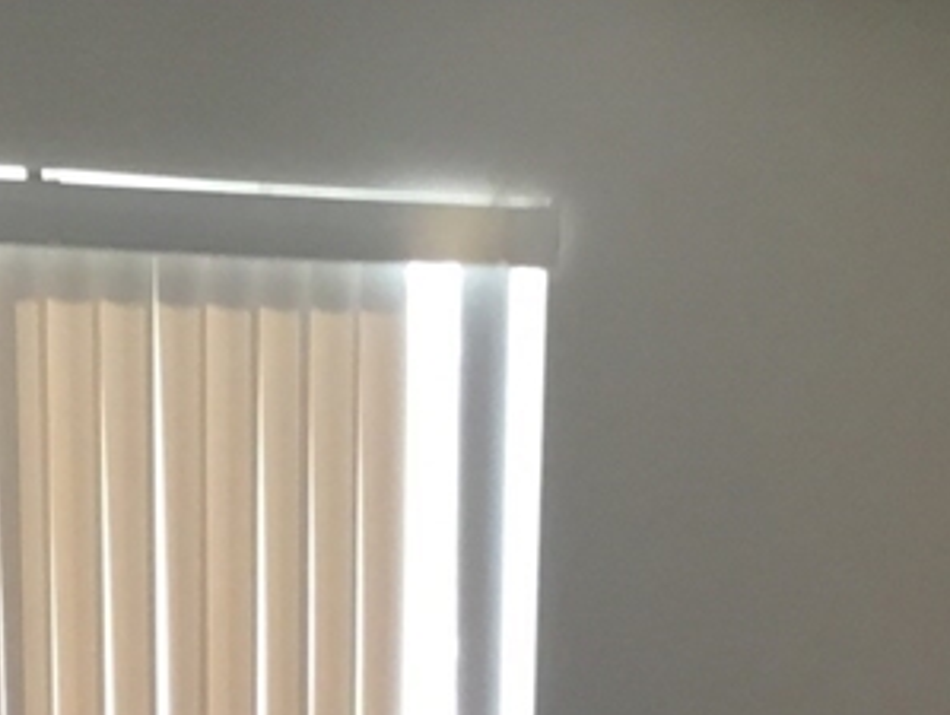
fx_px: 2913
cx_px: 423
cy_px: 1198
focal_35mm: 106
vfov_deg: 12.9
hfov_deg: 18.5
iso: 25
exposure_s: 1/30
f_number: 2.4
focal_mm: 3.3
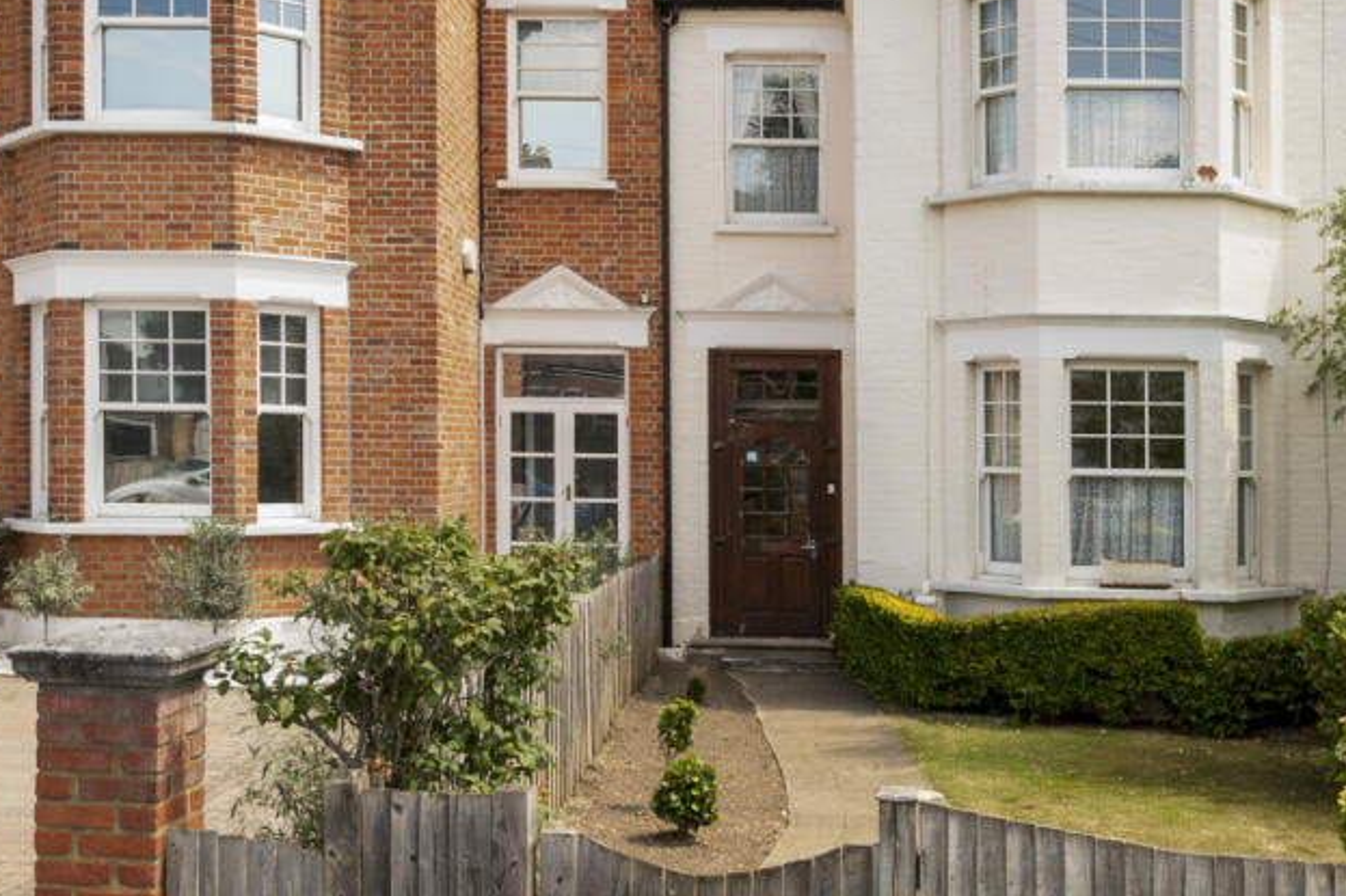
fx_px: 860
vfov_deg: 53.2
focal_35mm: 23
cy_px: 252
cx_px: 936
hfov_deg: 72.9
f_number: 8
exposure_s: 1/200
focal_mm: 14
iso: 200
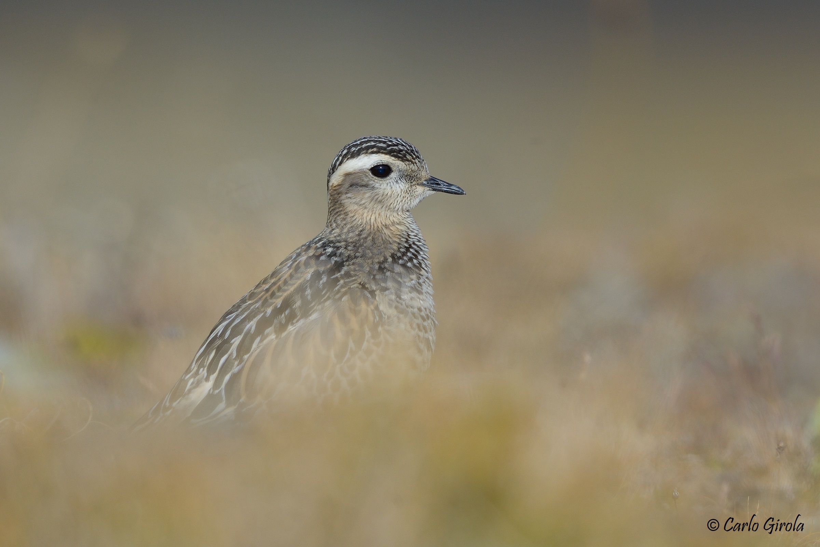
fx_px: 13666
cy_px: 274
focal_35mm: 600
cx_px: 410
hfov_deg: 3.4
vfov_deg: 2.3
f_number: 7.1
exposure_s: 1/2500
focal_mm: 600
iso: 500
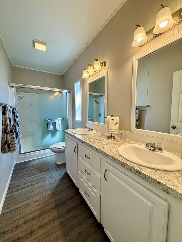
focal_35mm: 14
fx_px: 98
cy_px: 121
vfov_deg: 102.1
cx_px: 91
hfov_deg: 85.7
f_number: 2.2
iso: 80
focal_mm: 2.22
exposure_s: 1/120
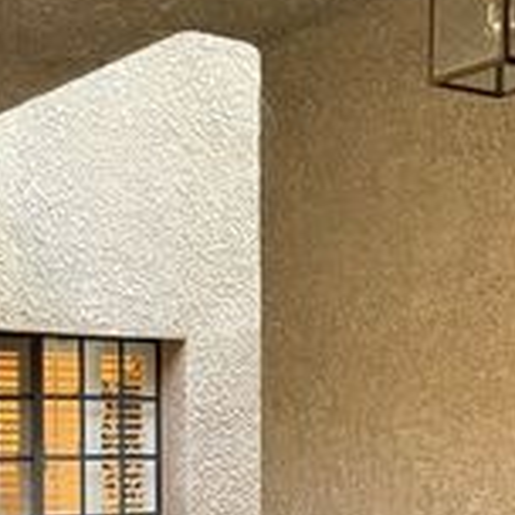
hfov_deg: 20.7
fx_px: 1397
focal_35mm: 83
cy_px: 537
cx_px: 125
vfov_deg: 20.1
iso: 200
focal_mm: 6.76
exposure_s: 1/84
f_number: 1.78
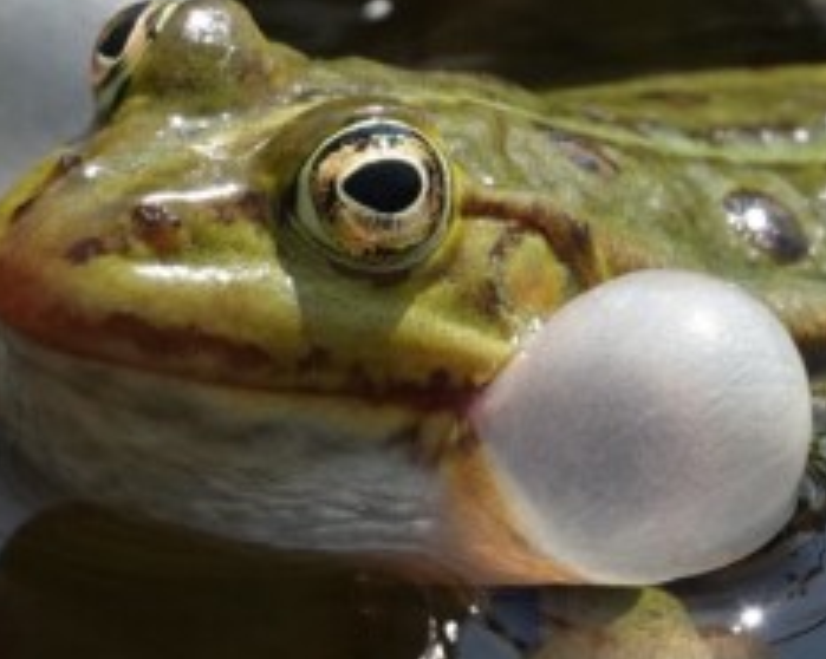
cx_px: 347
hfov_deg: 3.2
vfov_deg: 2.6
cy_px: 340
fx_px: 14802
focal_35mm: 606
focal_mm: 139.53
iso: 800
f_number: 4
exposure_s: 1/5000
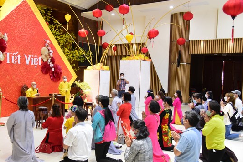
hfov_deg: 49.3
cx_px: 103
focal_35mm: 39
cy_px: 85
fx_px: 263
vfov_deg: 34.2
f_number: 4
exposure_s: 1/125
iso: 2500
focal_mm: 32
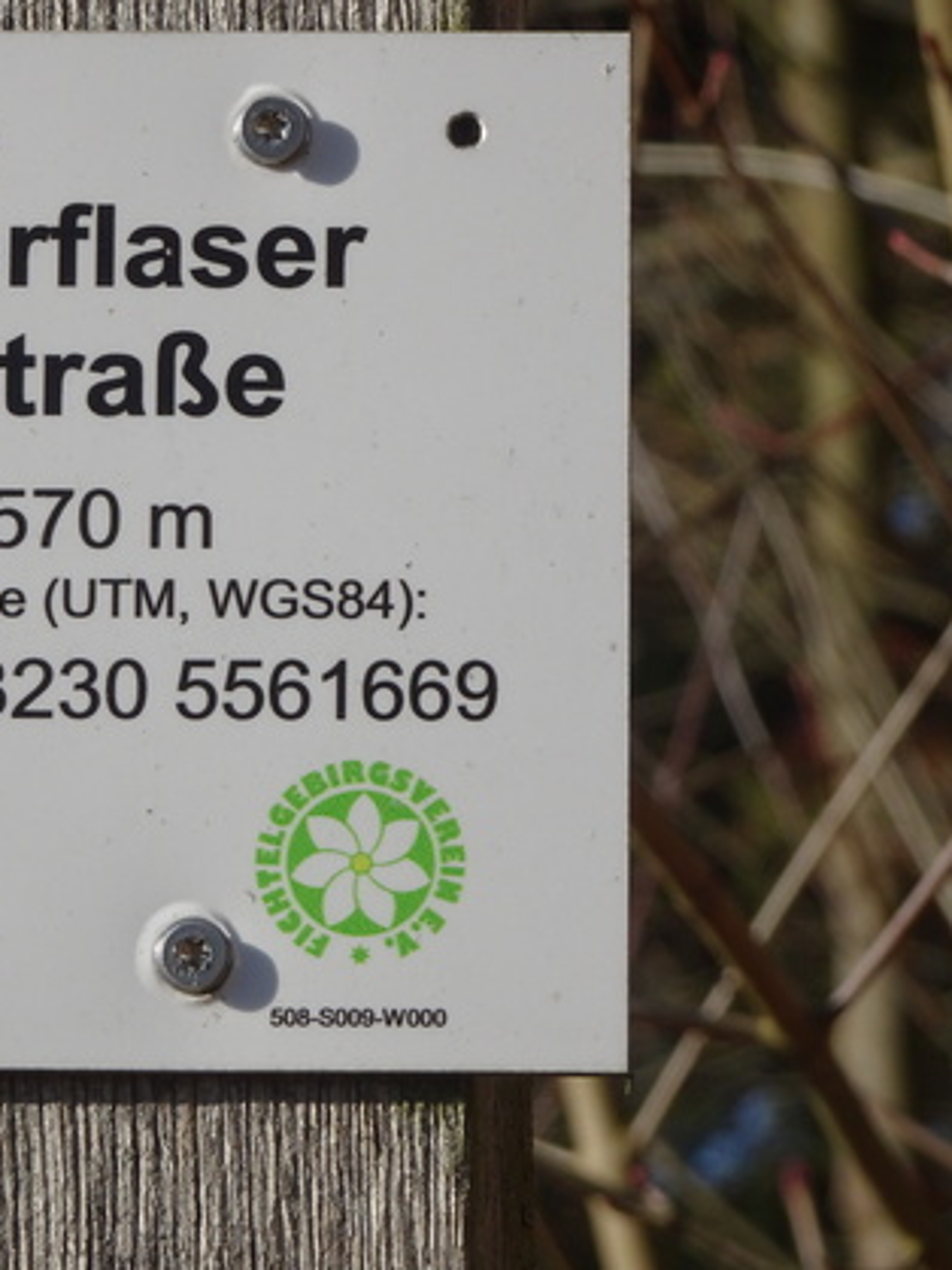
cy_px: 643
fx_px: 9355
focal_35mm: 255
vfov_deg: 7.8
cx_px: 94
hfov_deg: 5.8
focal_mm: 30.42
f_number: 5.6
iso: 80
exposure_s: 1/500
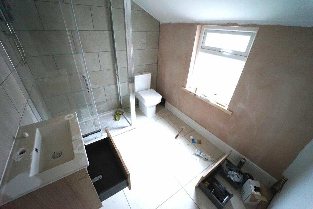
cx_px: 156
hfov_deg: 104.2
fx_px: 122
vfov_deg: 81.2
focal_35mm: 14
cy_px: 104
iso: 6400
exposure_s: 1/40
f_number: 2.8
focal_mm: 14
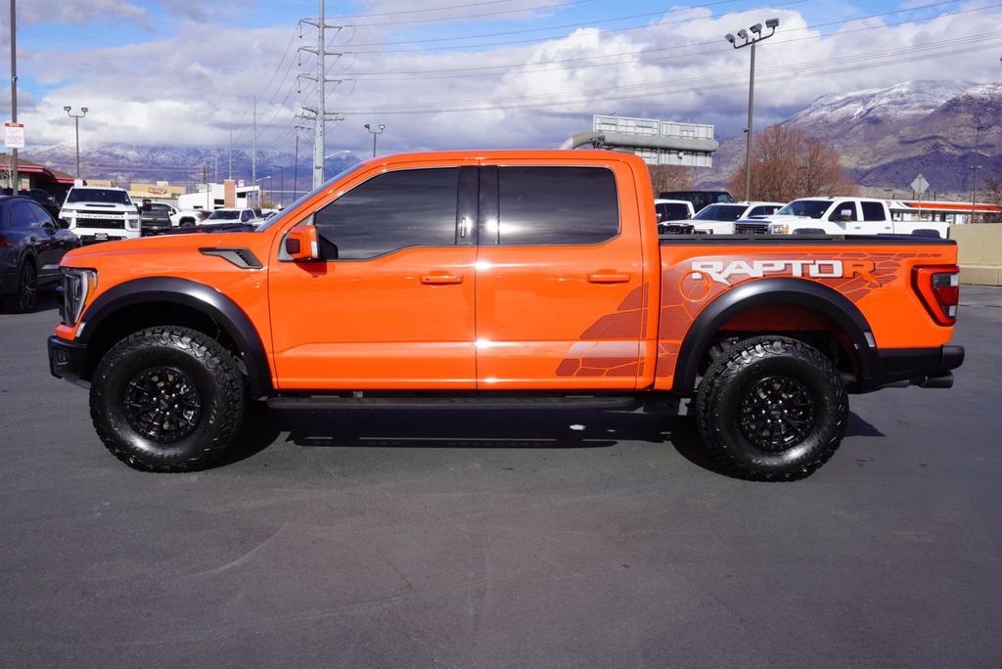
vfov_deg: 38.4
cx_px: 501
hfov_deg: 55.1
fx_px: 961
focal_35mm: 34
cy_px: 334
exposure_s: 1/200
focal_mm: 23
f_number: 10
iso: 100
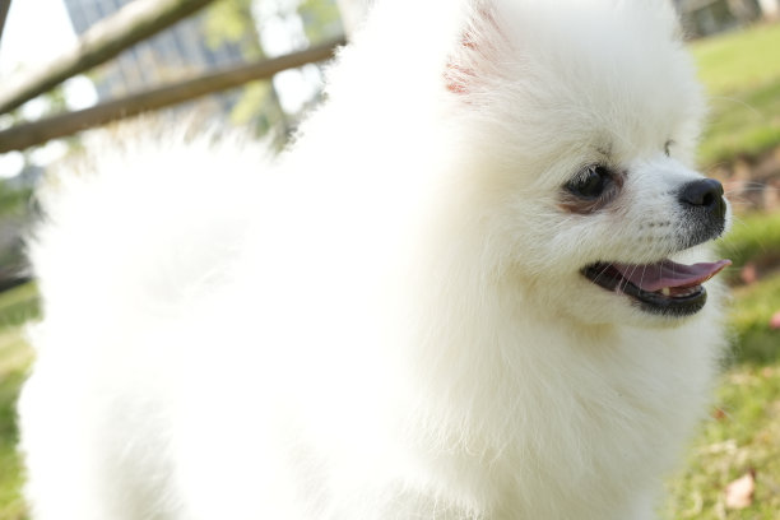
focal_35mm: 52
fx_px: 1127
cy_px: 260
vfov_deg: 26.0
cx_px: 390
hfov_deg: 38.2
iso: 640
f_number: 7.1
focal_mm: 35
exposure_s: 1/400
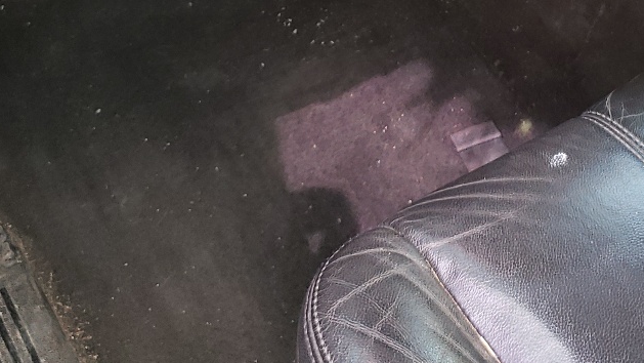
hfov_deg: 29.0
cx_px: 469
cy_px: -246
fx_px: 1230
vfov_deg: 15.0
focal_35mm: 72
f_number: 1.5
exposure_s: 1/60.2
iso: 94
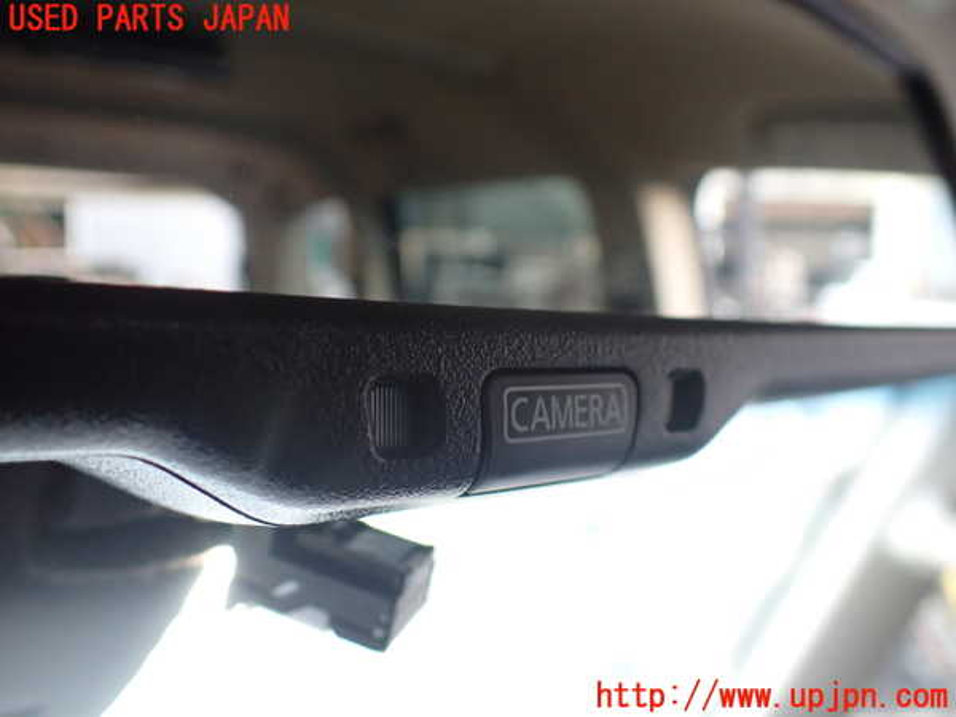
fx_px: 829
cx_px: 478
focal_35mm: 30
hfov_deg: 60.0
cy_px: 358
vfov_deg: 46.8
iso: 400
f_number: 2.3
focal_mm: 5.4
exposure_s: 1/125
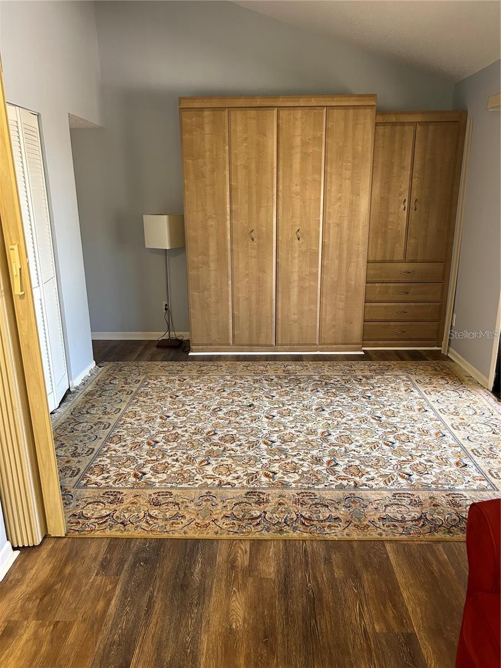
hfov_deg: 53.1
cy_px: 334
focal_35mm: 26
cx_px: 250
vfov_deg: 67.3
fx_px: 502
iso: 250
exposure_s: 1/60
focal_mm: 5.7
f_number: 1.5
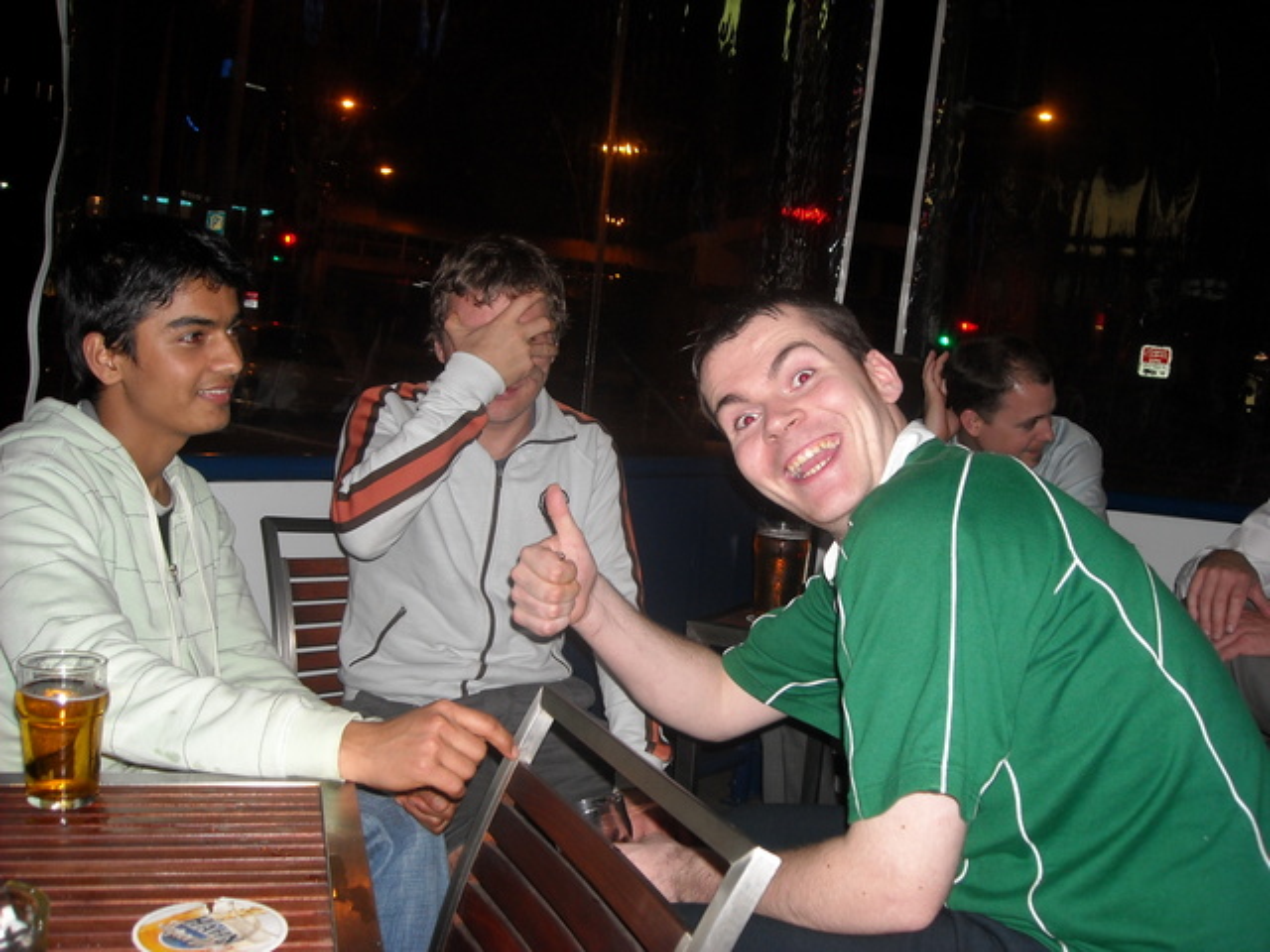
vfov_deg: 40.7
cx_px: 635
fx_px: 1284
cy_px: 476
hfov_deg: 52.6
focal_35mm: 35
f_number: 2.8
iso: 100
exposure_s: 1/60
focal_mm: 5.7
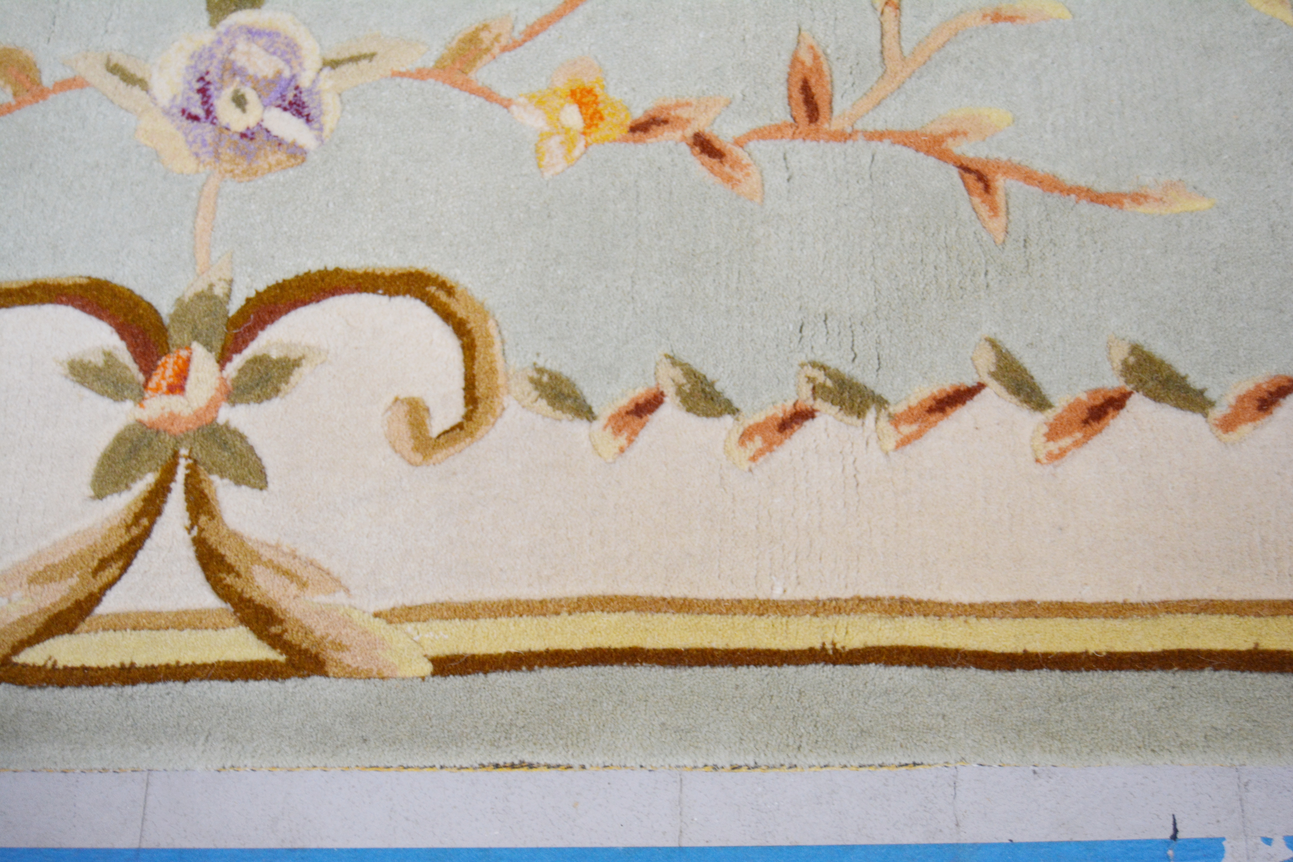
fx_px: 1616
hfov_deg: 43.6
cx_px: 646
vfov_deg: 29.9
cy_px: 431
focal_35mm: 45
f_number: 4.2
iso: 800
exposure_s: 1/40
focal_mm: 30
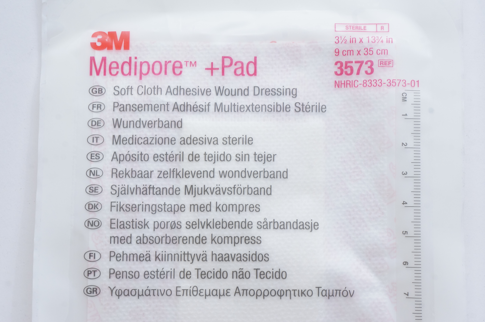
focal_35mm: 82
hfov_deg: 24.6
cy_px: 161
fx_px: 1110
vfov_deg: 16.5
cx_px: 242
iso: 800
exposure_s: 1/15
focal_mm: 55
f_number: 13
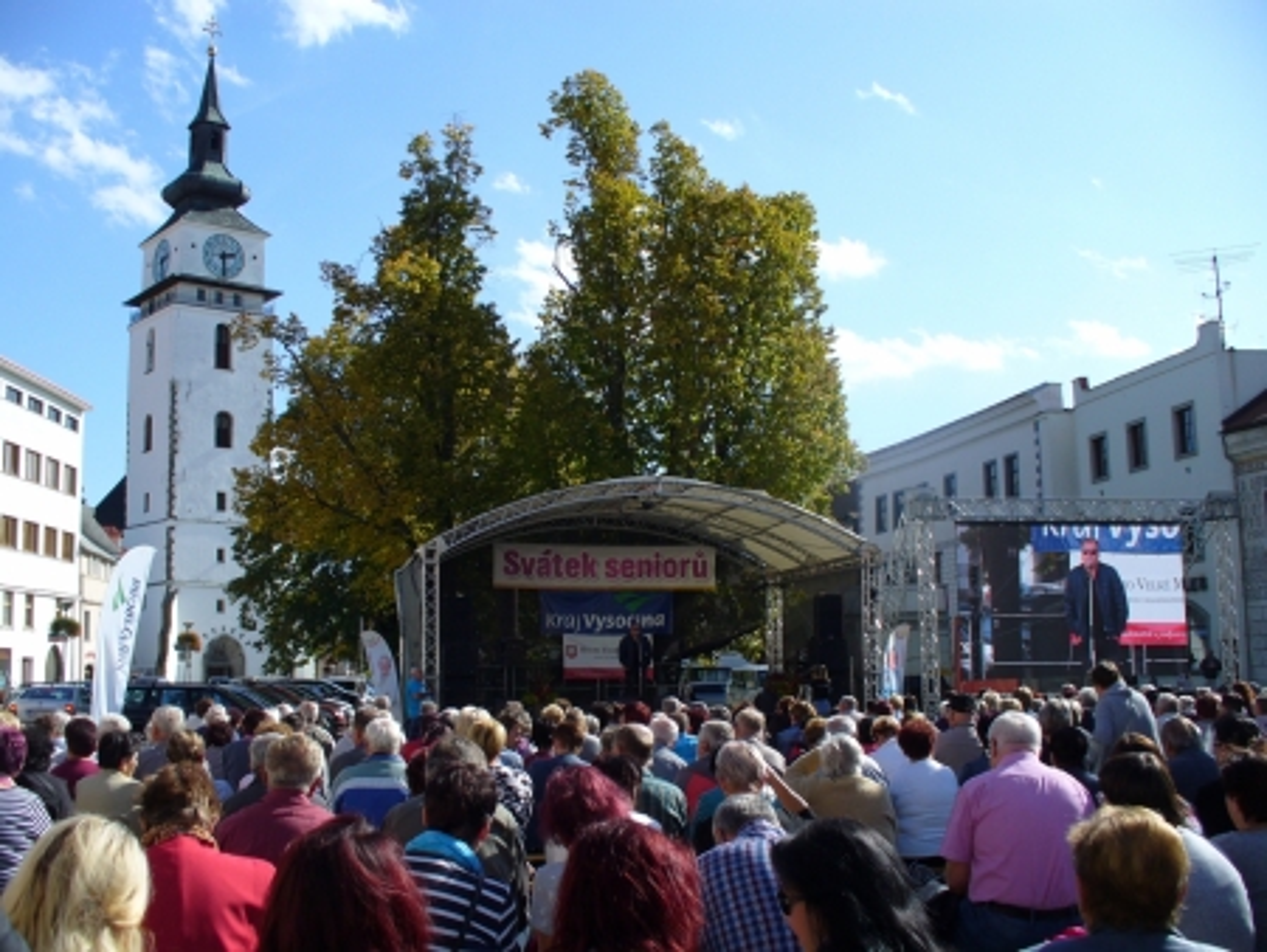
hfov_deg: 50.1
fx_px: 1355
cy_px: 476
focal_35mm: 37
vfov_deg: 38.7
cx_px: 634
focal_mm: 6.1
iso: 80
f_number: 5.6
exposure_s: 1/320
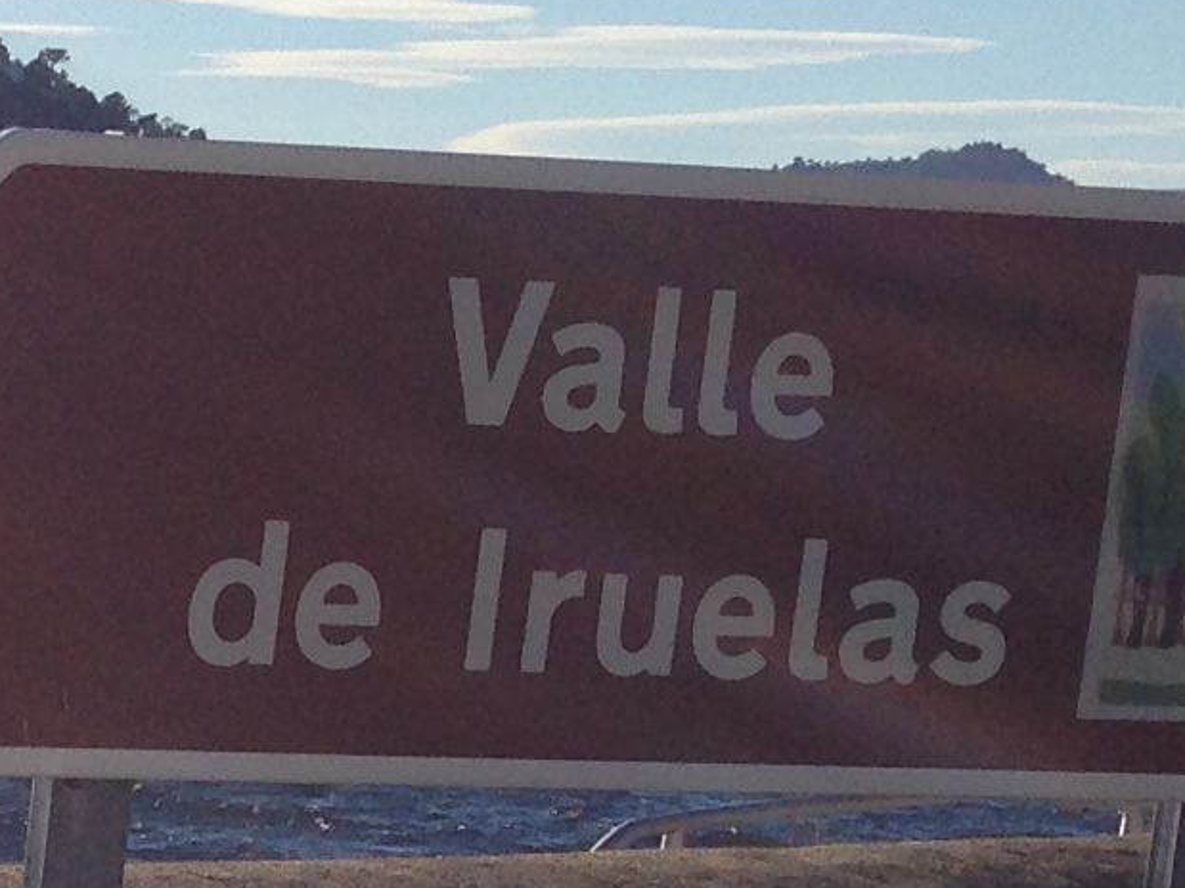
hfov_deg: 10.5
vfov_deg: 8.3
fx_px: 5955
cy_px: 1489
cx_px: -1120
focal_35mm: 174
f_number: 2.4
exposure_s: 1/2088
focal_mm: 4.12
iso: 50
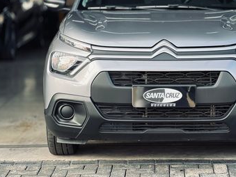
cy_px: 59
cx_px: 156
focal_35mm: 107
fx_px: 729
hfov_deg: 18.3
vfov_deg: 13.8
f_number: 2.8
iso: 64
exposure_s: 1/121
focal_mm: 9
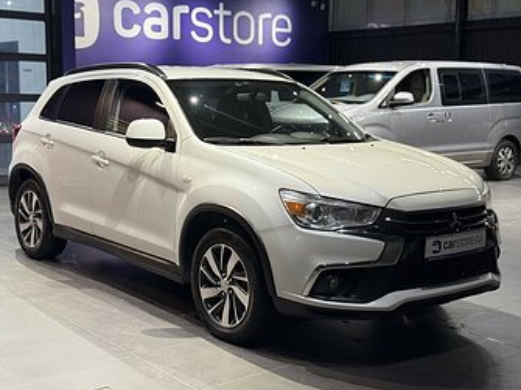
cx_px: 249
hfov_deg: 37.5
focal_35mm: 51
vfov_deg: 28.5
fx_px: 767
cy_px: 187
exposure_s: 1/50
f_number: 1.78
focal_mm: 6.76
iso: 100
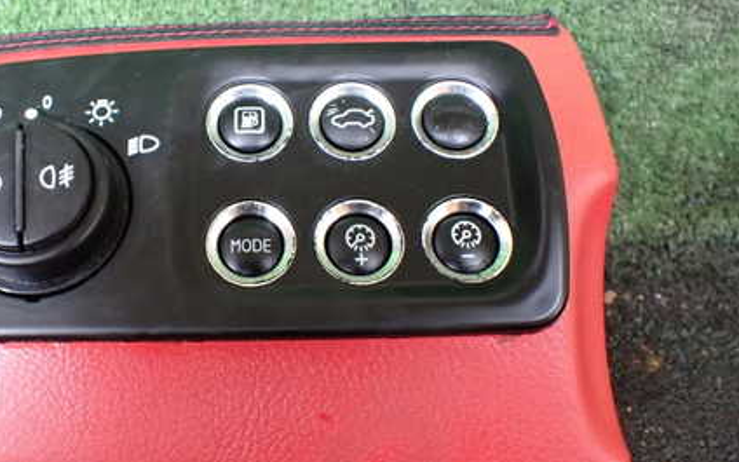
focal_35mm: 45
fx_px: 906
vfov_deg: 28.6
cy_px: 225
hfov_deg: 43.6
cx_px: 235
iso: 800
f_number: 2.3
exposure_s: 1/50
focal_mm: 5.4
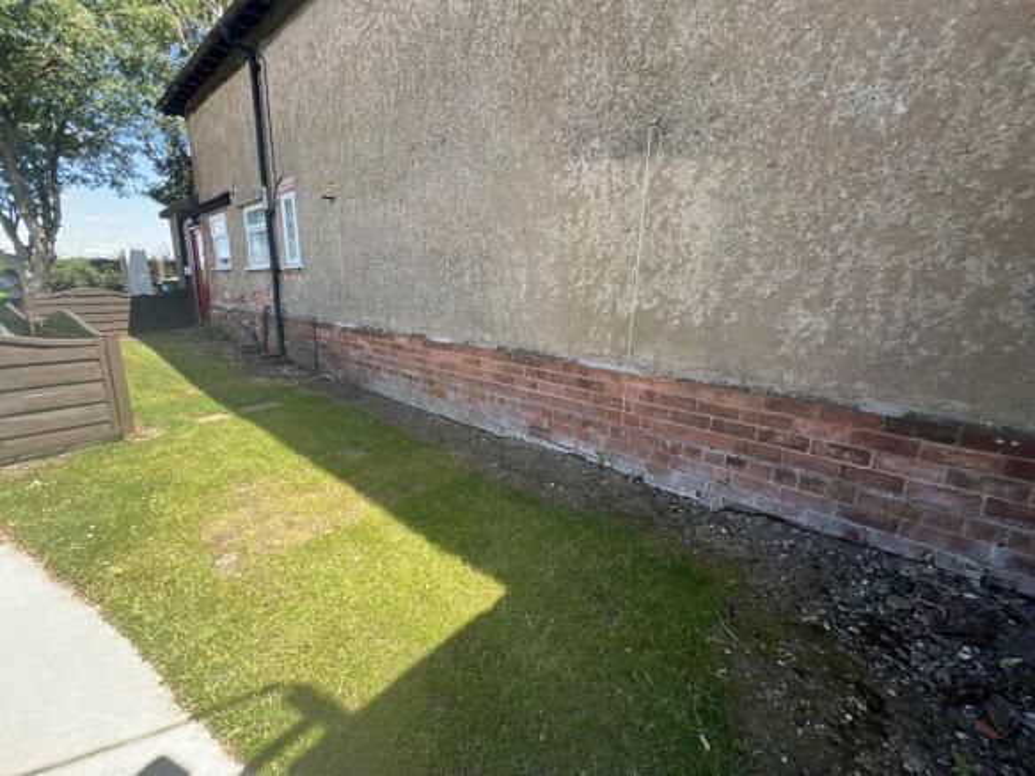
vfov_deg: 89.9
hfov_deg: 106.2
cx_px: 518
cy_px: 388
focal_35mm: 13
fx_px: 389
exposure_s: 1/253
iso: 32
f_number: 1.8
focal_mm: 1.57
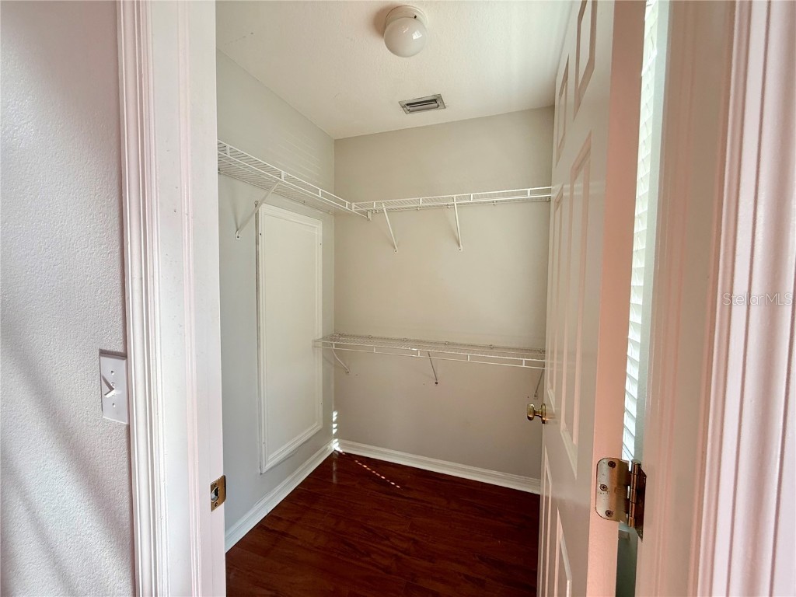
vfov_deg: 85.7
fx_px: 322
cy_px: 298
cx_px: 398
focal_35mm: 14
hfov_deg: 102.1
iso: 100
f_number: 2.2
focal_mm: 2.22
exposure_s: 1/99
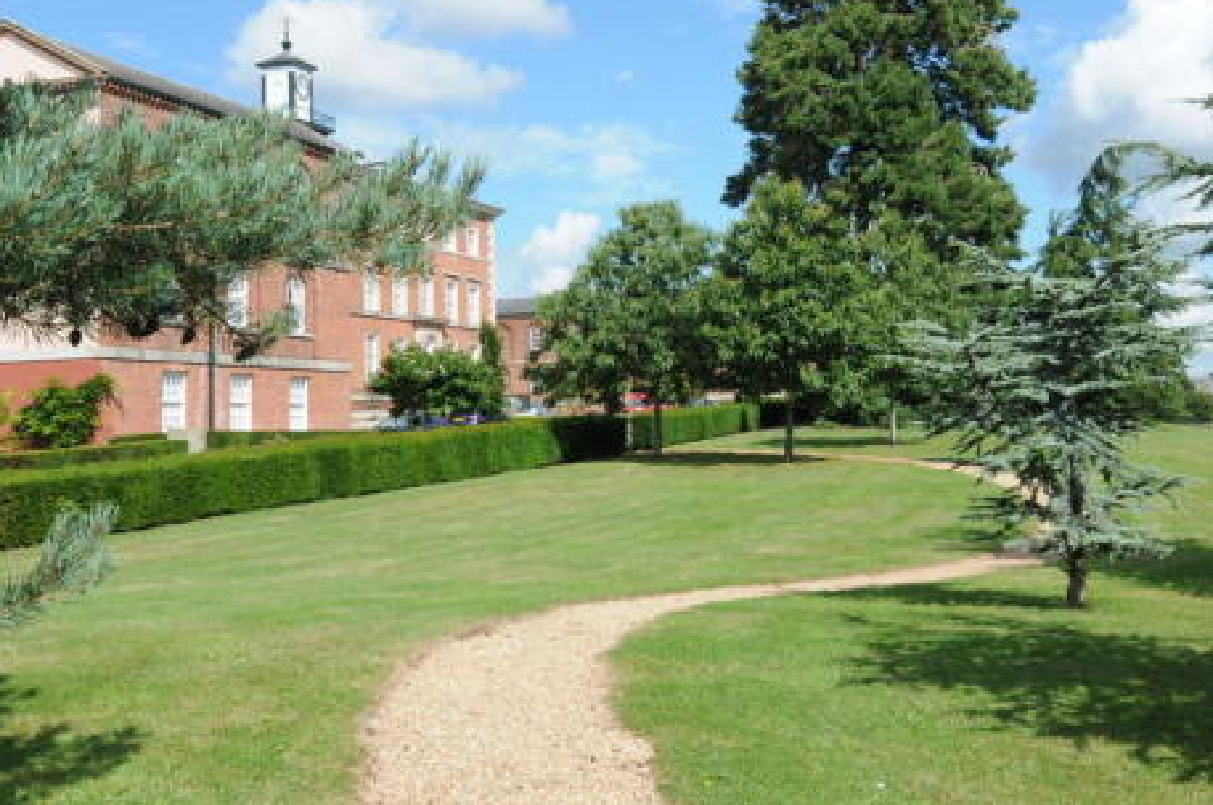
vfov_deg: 30.9
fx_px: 1447
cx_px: 675
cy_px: 289
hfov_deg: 45.4
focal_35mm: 43
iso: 400
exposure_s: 1/320
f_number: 13
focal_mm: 20
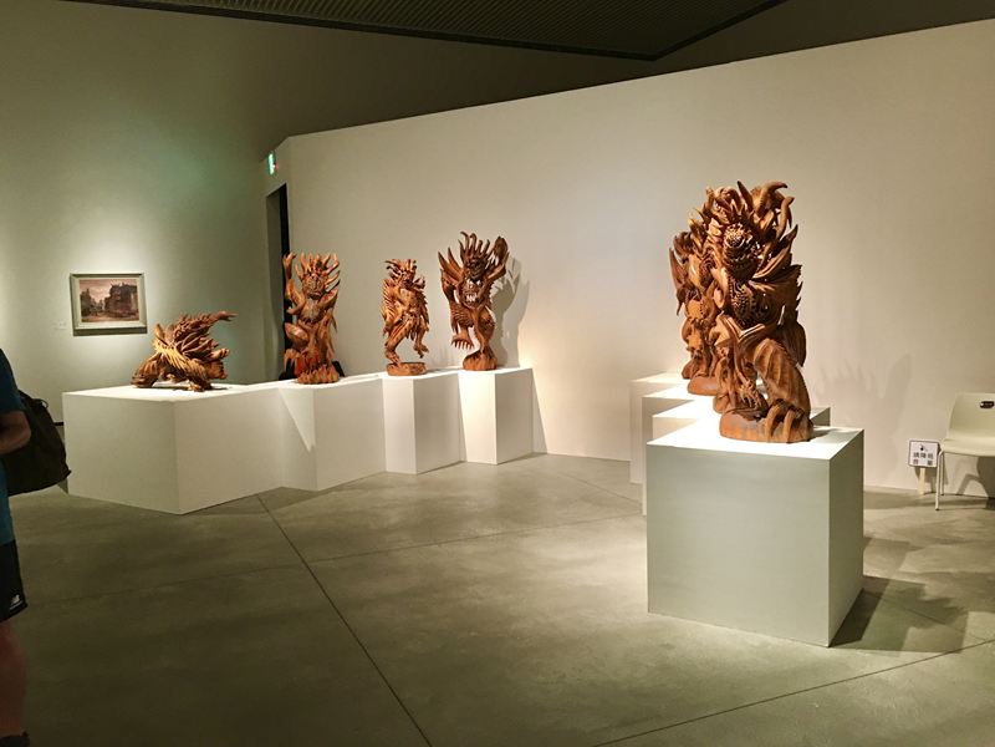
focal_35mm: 29
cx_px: 498
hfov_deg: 61.7
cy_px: 374
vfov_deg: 48.2
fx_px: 834
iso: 100
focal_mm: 4.15
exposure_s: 1/15
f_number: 2.2
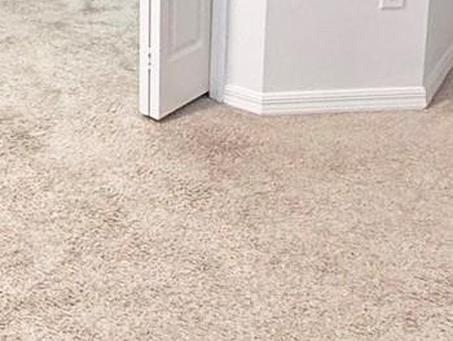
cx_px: -144
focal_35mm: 64
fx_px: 838
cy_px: -163
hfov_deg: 25.7
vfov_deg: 20.0
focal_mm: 2.22
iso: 200
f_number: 2.2
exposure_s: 1/60
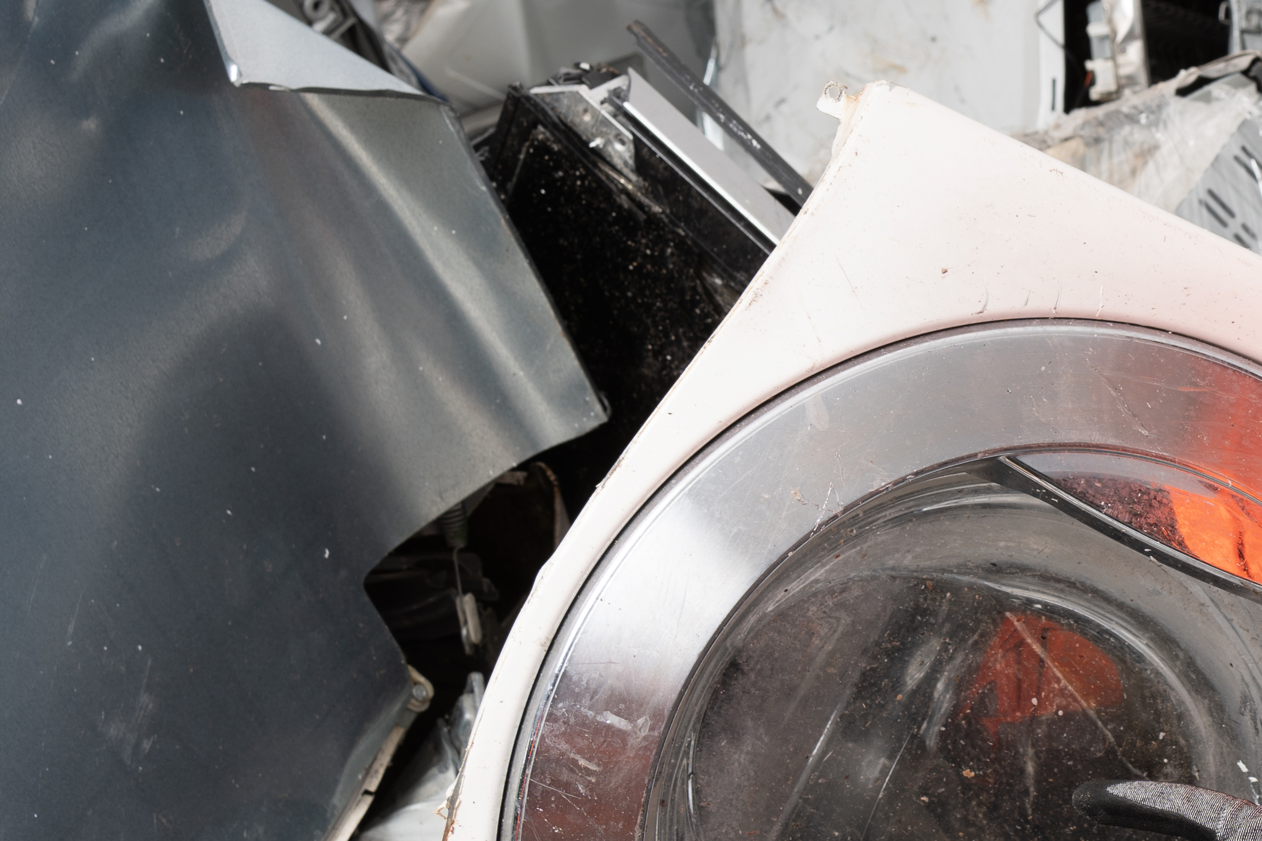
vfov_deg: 14.0
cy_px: 329
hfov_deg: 19.7
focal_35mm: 98
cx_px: 1464
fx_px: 3435
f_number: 8
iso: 100
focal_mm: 35
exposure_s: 1/200
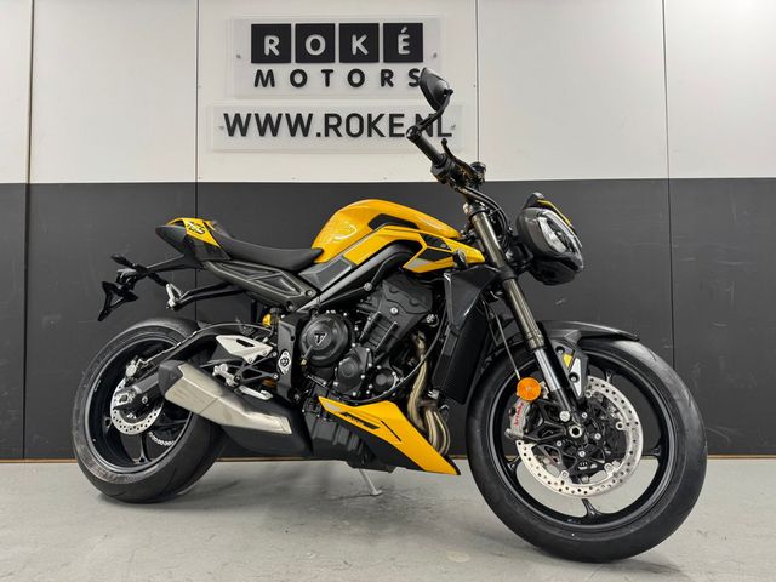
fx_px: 538
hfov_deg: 71.6
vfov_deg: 56.8
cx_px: 388
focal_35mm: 24
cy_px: 291
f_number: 1.78
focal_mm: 6.76
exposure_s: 1/50
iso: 125
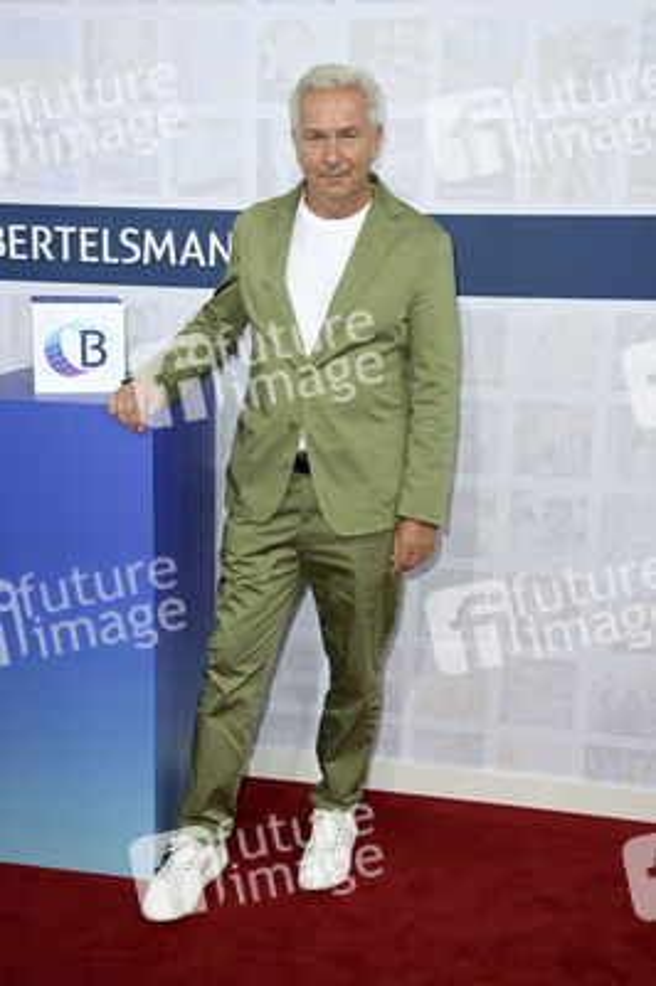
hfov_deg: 33.3
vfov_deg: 48.5
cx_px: 328
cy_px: 493
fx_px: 1095
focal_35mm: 40
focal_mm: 40
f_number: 7.1
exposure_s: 1/200
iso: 640
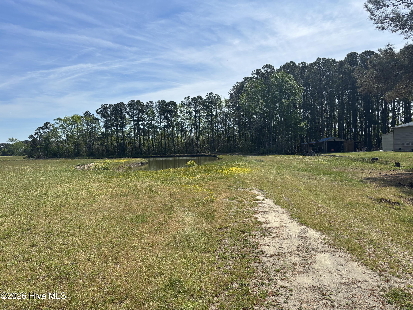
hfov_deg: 67.3
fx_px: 310
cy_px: 155
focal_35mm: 26
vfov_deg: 53.1
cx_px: 206
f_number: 1.6
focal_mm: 5.96
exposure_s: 1/4255
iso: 50
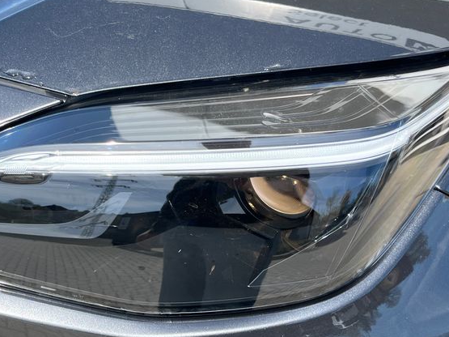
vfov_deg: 30.2
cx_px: 138
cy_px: 203
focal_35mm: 48
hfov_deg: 39.0
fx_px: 622
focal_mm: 5.1
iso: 50
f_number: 1.6
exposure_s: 1/1477
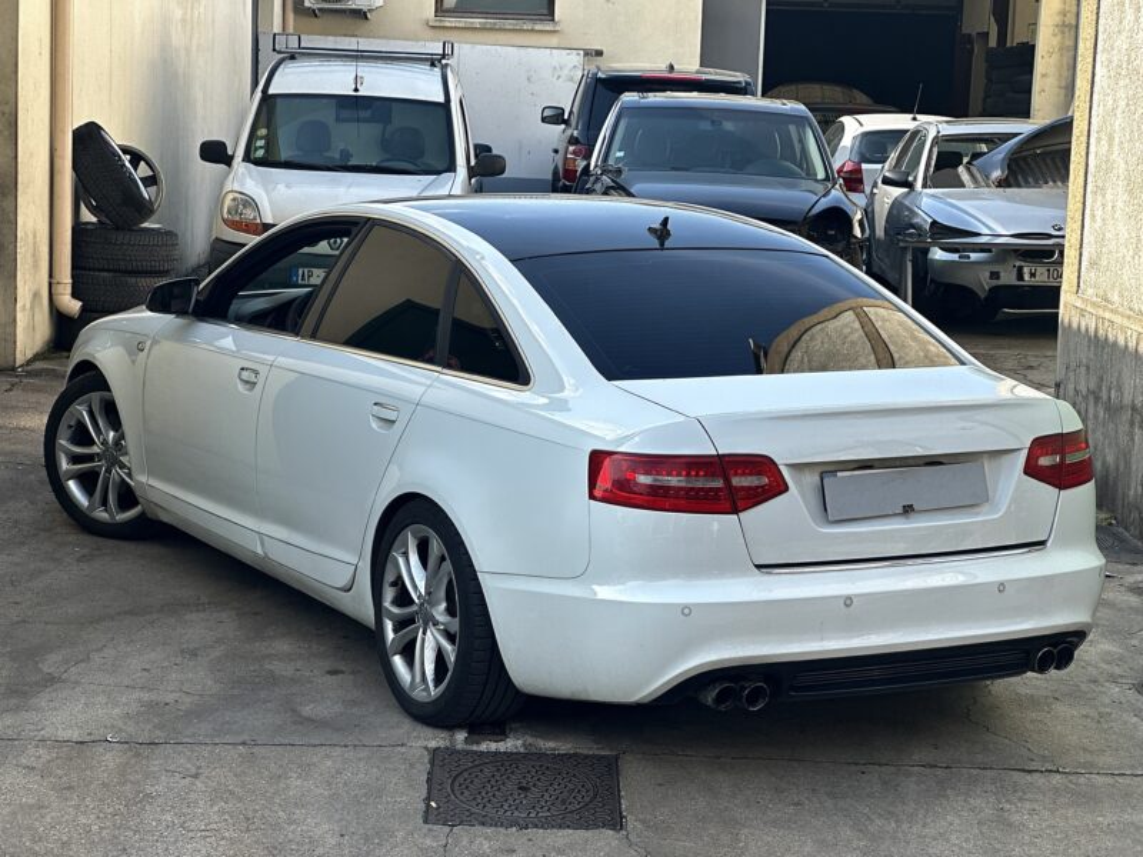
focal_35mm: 77
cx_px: 572
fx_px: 2542
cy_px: 428
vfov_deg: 19.1
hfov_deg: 25.3
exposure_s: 1/340
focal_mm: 9
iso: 32
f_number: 2.8
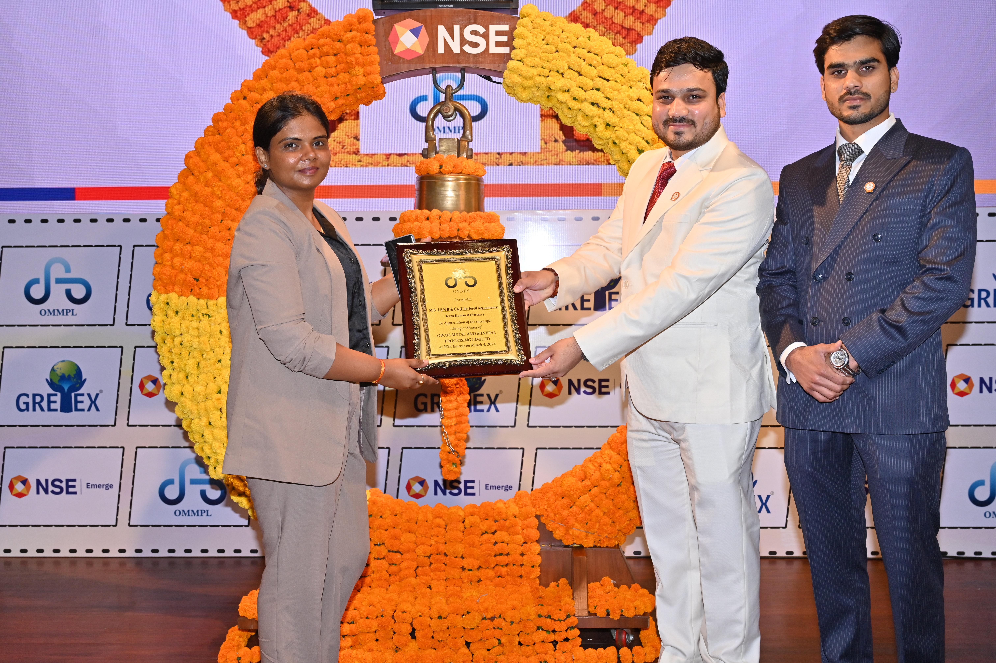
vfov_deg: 32.6
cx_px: 498
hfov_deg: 47.4
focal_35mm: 41
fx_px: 1134
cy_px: 332
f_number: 5.6
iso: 400
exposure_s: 1/160
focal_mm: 41
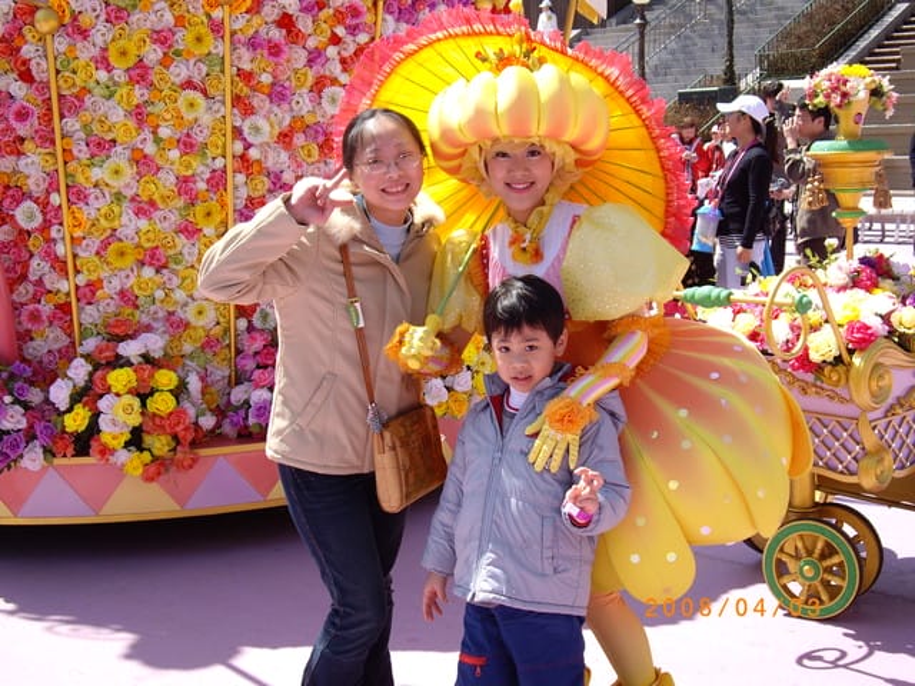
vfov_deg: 26.6
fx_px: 1454
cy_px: 343
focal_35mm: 55
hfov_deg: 34.9
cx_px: 458
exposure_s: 1/320
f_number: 3.4
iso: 64
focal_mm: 11.5
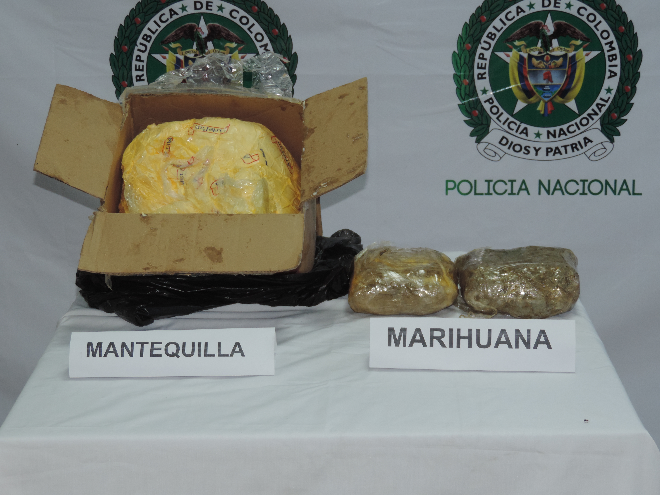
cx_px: 330
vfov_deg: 19.6
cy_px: 248
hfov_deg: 26.0
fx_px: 1430
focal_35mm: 75
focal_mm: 13.3
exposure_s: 1/50
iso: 200
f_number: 3.9
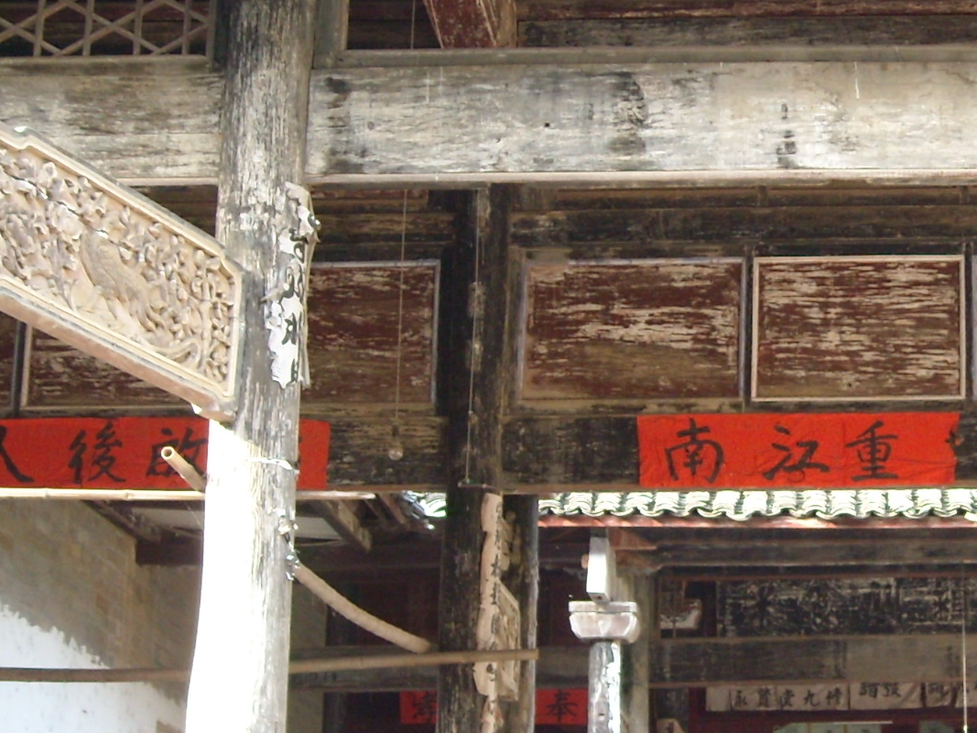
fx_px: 2399
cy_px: 431
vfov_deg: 17.4
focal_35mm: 85
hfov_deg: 22.4
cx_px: 904
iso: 161
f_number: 2.8
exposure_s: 1/60
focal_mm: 5.7
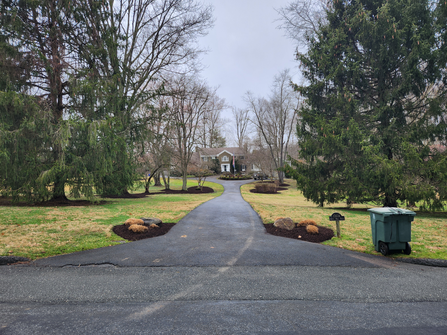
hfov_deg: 73.9
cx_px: 224
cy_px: 168
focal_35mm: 23
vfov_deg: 58.9
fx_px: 297
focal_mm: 5.4
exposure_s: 1/358
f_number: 1.8
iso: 20
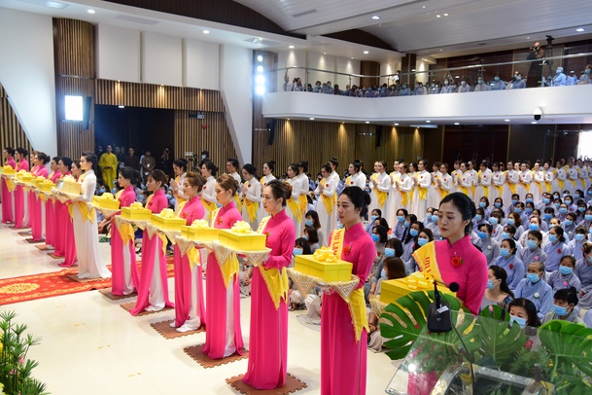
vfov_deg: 41.1
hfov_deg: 58.7
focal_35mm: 32
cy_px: 204
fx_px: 526
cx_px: 306
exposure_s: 1/60
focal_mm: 30
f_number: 4
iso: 800
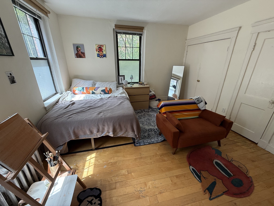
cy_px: 103
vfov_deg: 85.7
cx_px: 137
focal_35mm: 14
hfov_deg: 102.1
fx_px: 111
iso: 100
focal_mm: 2.22
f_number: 2.2
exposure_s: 1/99
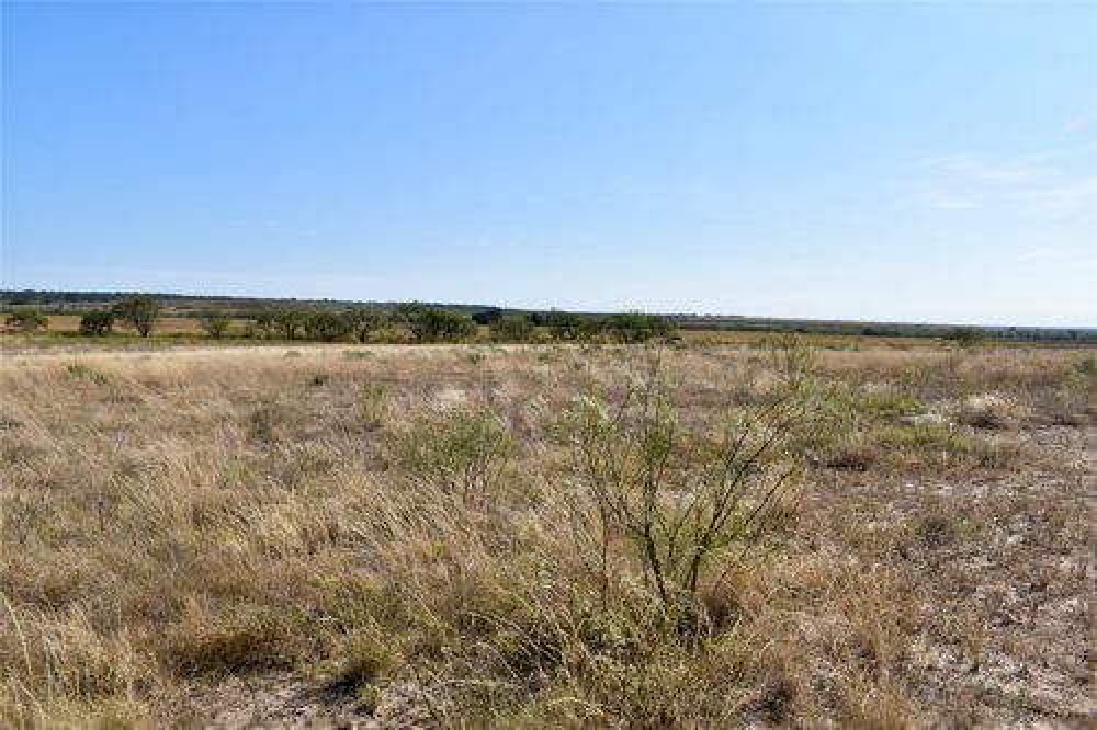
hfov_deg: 61.9
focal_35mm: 30
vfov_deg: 43.6
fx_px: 914
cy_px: 365
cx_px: 548
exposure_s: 1/400
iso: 100
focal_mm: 20
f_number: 10
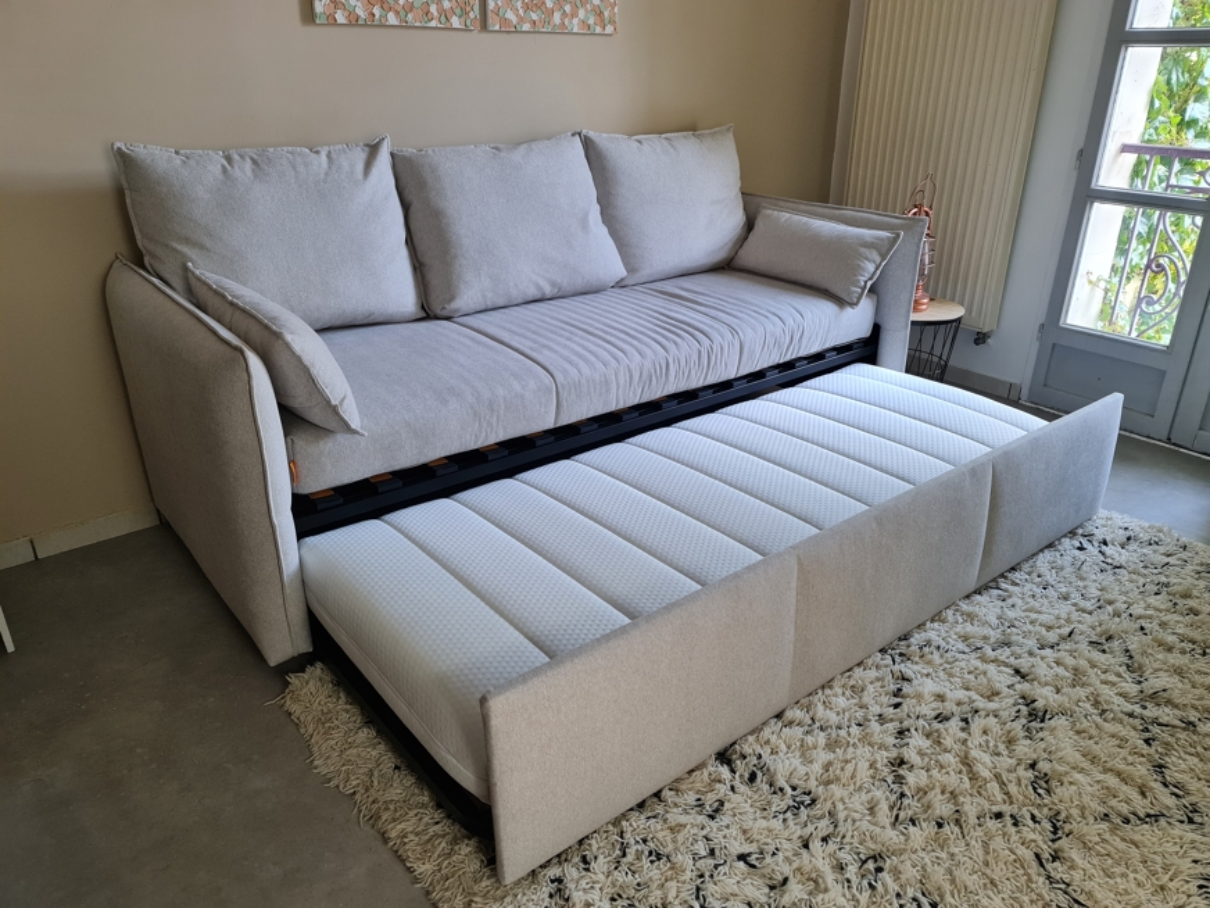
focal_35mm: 25
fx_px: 874
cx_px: 605
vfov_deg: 54.9
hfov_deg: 69.4
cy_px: 454
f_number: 1.8
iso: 200
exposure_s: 1/120
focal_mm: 7
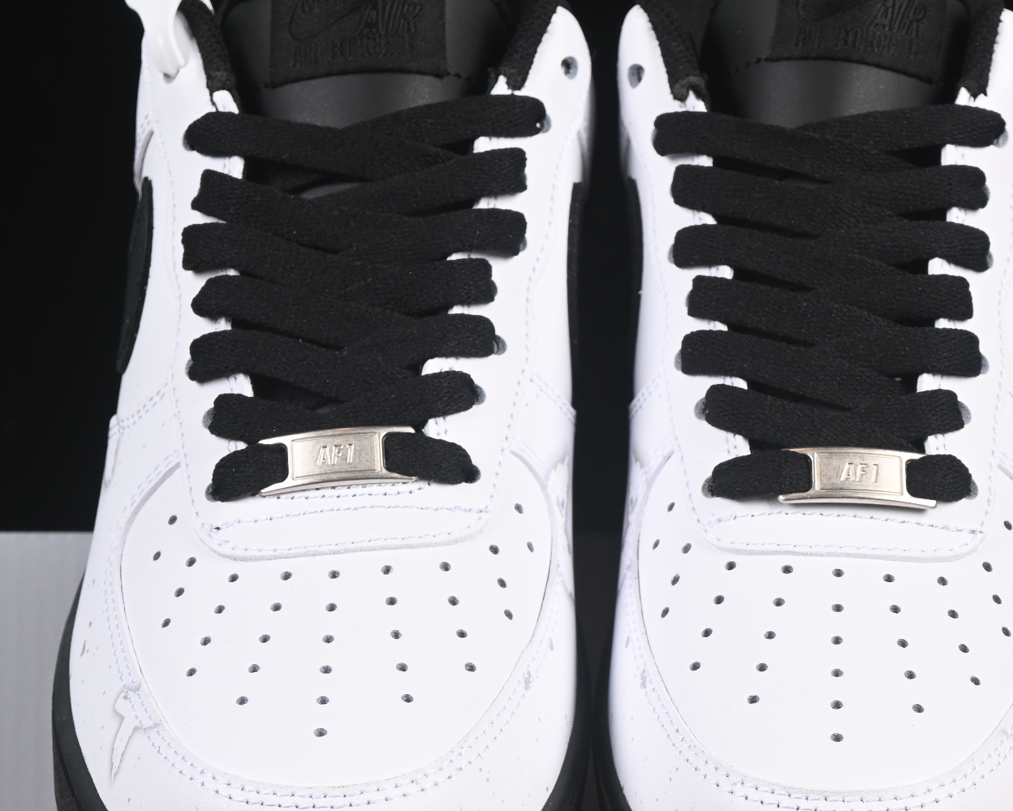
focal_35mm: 157
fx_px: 4708
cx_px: 595
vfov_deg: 9.8
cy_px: 554
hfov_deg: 12.3
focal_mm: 50
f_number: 7.1
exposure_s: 1/60
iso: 160
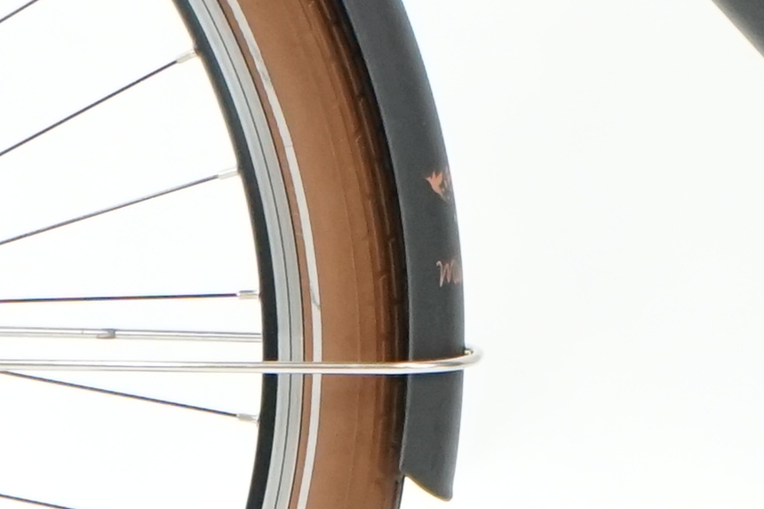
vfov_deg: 4.0
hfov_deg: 6.0
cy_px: -370
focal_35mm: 342
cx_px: 1009
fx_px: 7256
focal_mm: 49
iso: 2000
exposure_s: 1/200
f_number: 5.6
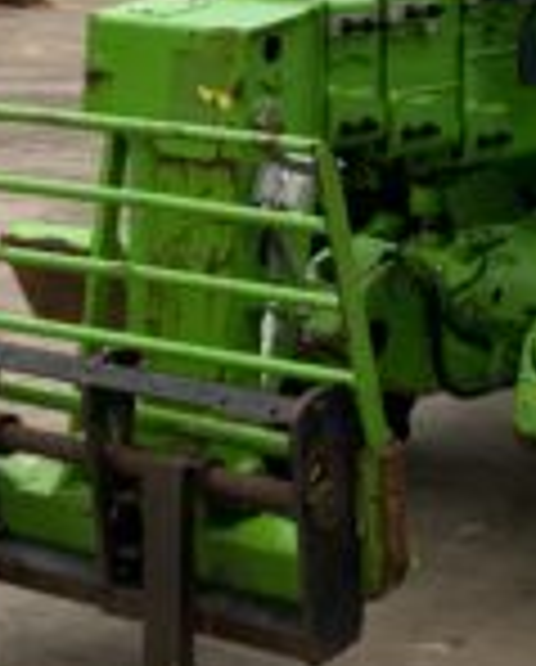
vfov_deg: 15.7
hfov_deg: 12.4
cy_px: 158
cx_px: 658
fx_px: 2412
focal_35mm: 122
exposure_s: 1/122
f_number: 1.8
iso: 50
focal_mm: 3
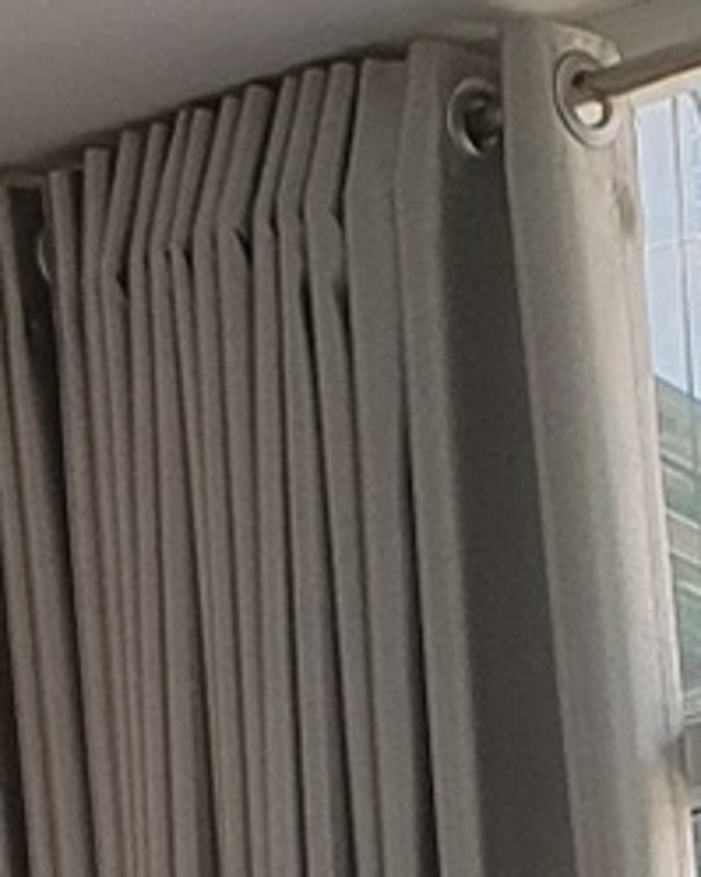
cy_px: 2067
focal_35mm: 204
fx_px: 5294
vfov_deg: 8.7
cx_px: 518
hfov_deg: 7.6
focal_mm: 4.3
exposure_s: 1/100
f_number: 2.4
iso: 50
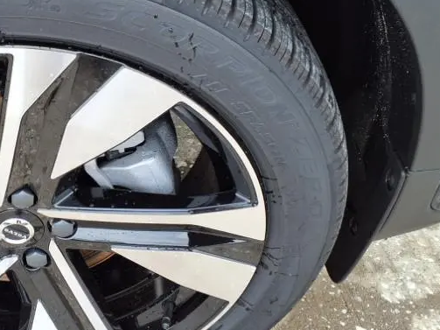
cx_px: 33
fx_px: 699
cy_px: 133
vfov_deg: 26.5
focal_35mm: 55
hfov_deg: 32.9
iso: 40
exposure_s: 1/263
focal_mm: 3.58
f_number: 1.9
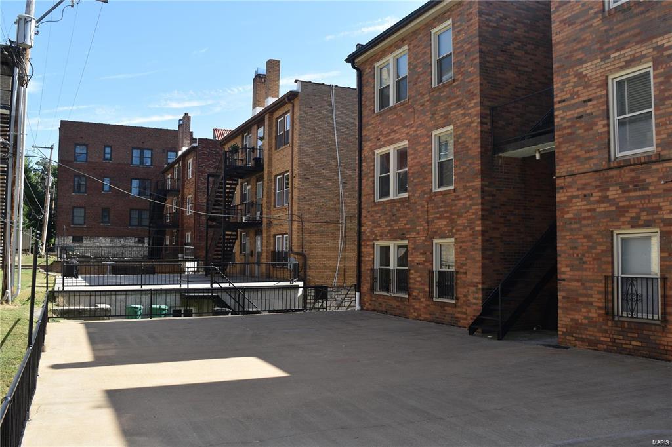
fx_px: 616
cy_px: 224
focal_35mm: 33
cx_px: 336
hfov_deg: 57.2
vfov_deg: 39.9
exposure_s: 1/200
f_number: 7.1
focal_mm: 22
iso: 100
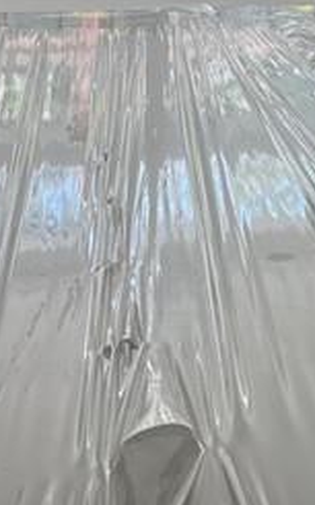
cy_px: -87
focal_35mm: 115
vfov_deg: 17.4
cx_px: 568
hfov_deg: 10.7
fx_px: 1581
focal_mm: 5.1
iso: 50
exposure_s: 1/432
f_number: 1.6
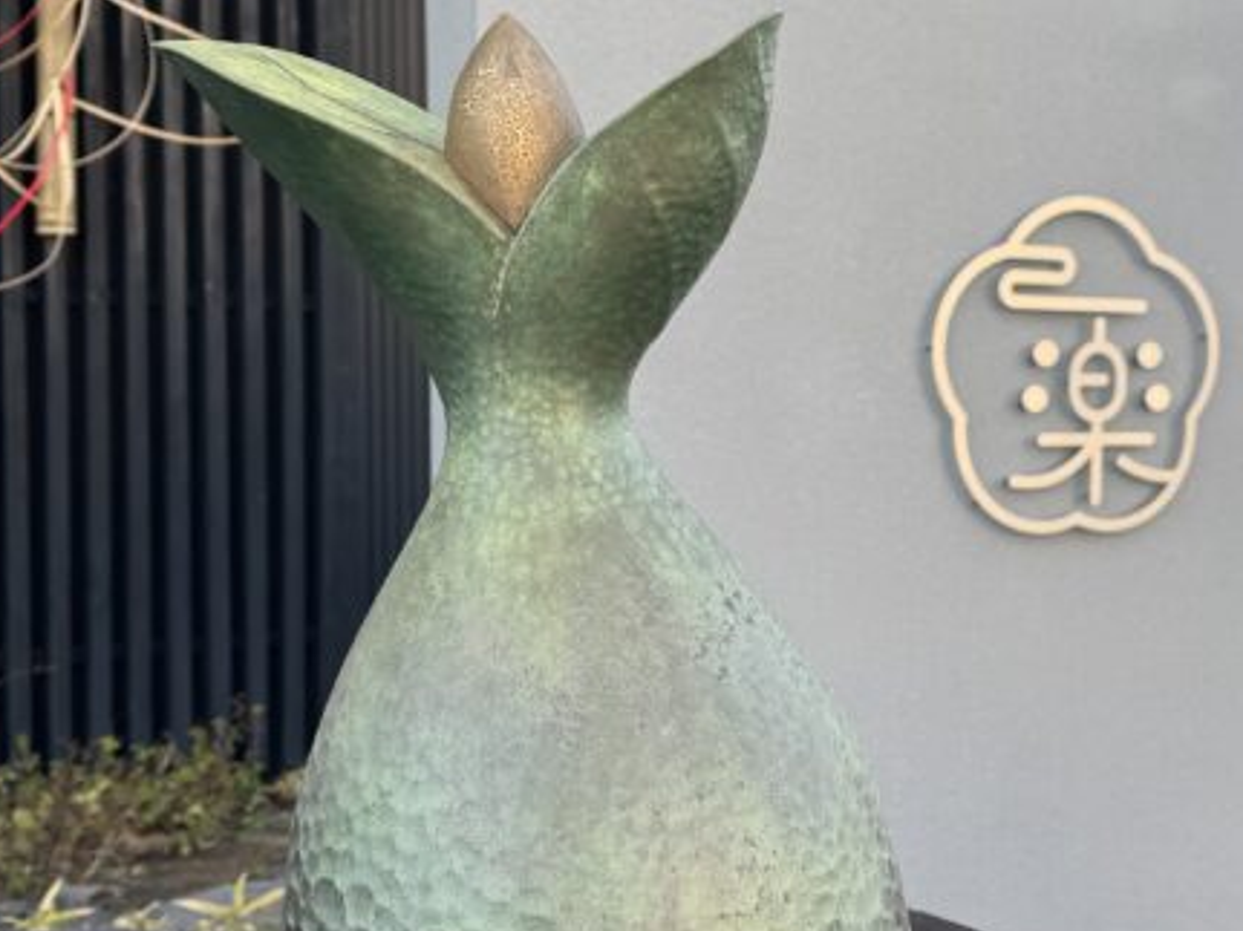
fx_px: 2046
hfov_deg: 33.2
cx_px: 926
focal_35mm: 57
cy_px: 504
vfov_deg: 25.6
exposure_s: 1/347
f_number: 1.78
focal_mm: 6.76
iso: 80
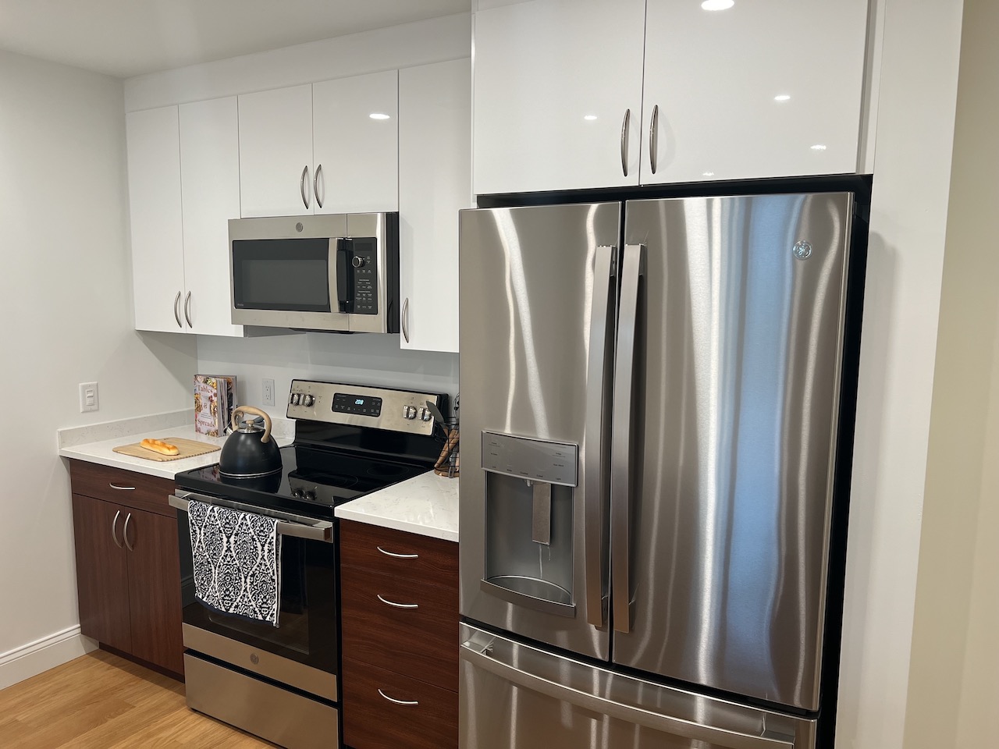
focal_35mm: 26
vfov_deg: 53.1
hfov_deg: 67.3
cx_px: 500
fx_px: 750
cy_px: 374
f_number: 1.5
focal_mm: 5.7
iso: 125
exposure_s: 1/111
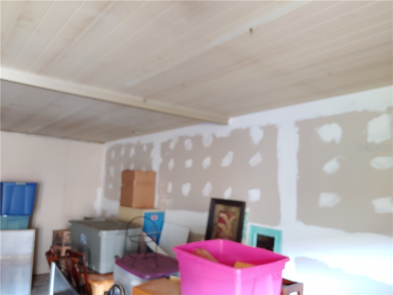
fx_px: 284
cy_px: 148
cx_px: 196
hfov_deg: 69.4
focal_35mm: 25
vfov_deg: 54.9
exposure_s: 1/17
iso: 600
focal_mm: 4.23
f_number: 1.5
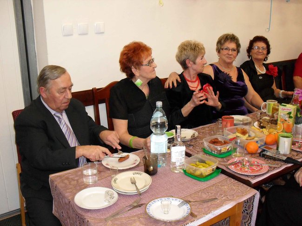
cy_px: 113
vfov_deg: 37.7
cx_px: 151
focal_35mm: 38
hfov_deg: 49.0
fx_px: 331
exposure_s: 1/45
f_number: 2.8
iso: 200
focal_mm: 6.3
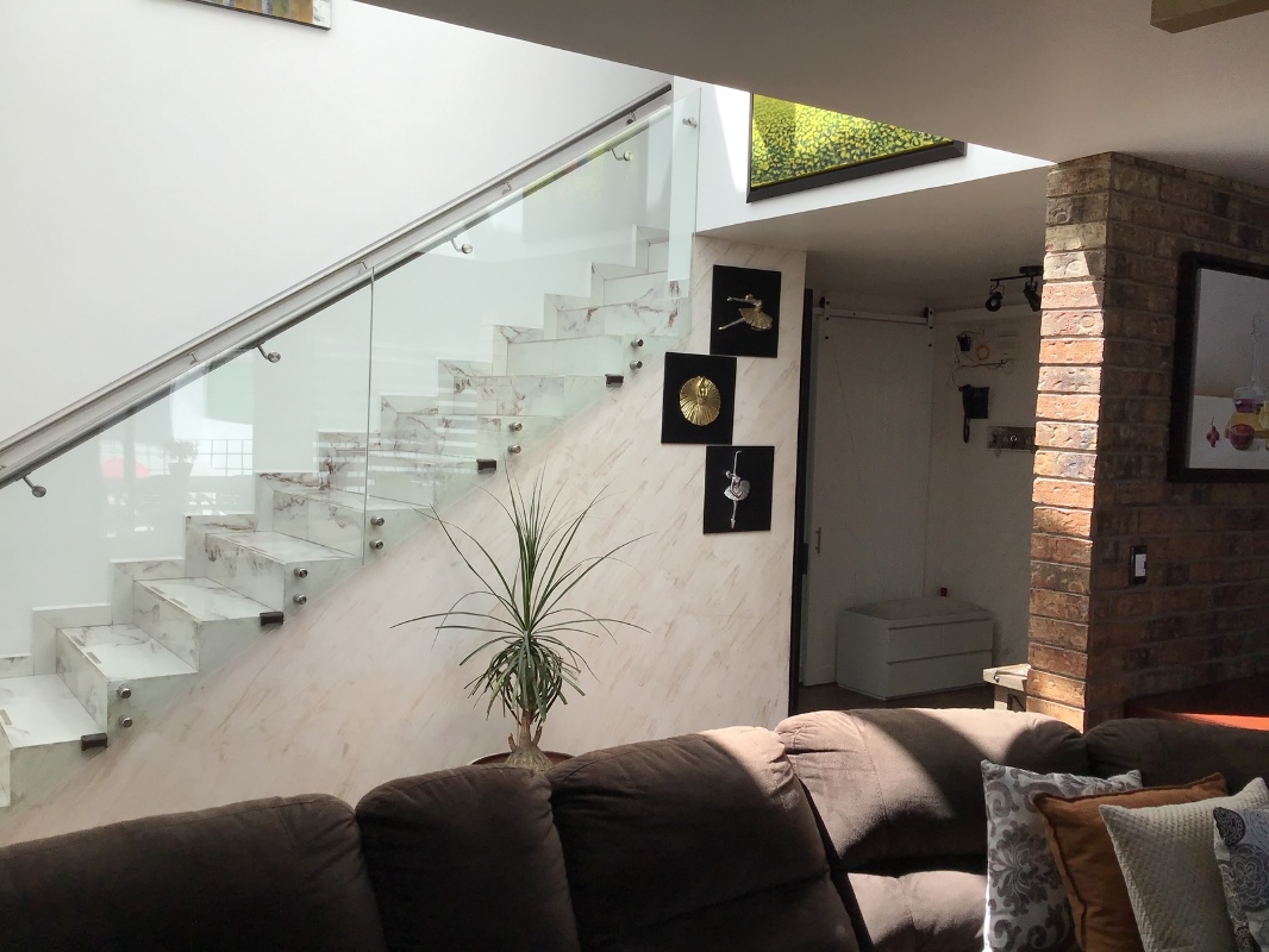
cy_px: 476
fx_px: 1137
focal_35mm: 31
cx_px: 634
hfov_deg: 58.3
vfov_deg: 45.5
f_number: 2.4
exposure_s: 1/463
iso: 25
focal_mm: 3.3
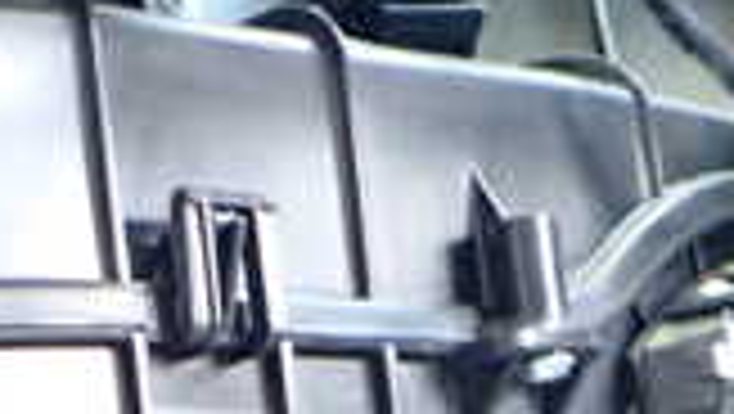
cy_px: 490
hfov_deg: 17.2
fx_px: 2337
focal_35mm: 120
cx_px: -113
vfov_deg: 10.0
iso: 640
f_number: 2.3
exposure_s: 1/30
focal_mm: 5.4
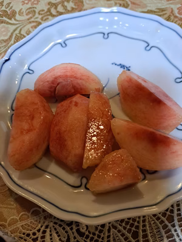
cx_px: 91
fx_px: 168
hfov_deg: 56.8
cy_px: 121
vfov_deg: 71.6
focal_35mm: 24
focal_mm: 5.23
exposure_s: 1/50
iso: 250
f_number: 1.8
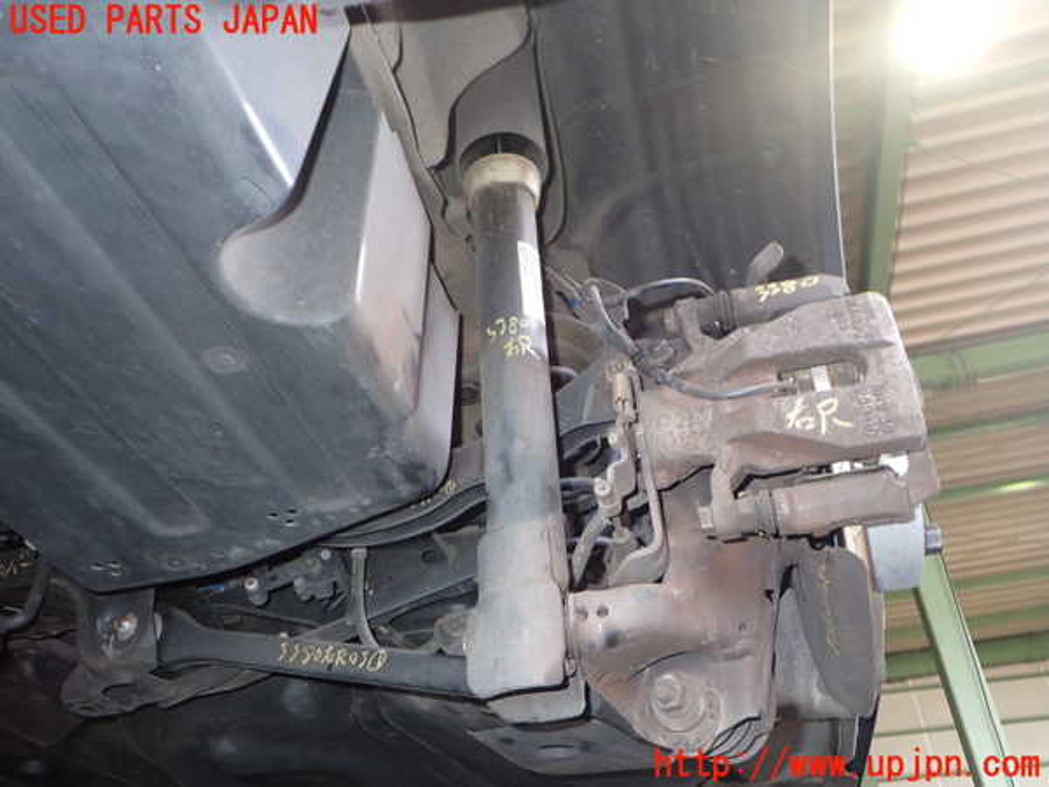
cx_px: 524
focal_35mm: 30
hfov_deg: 60.0
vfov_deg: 46.8
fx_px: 909
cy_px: 394
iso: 200
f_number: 2.3
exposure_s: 1/30
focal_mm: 5.4
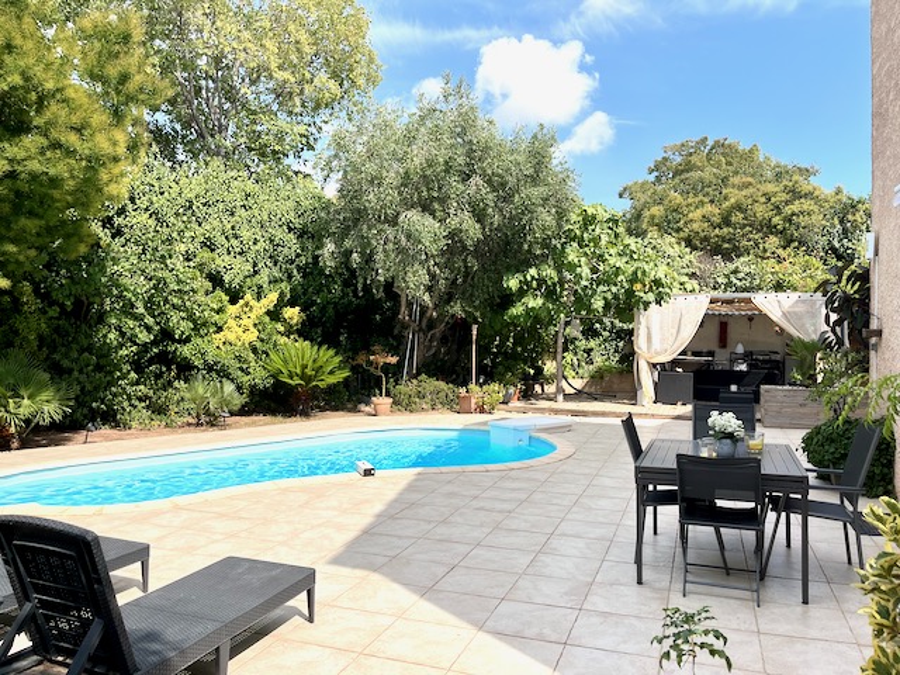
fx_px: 676
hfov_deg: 67.3
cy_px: 338
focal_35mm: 26
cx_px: 450
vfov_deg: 53.1
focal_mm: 5.1
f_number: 1.6
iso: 50
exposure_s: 1/2825
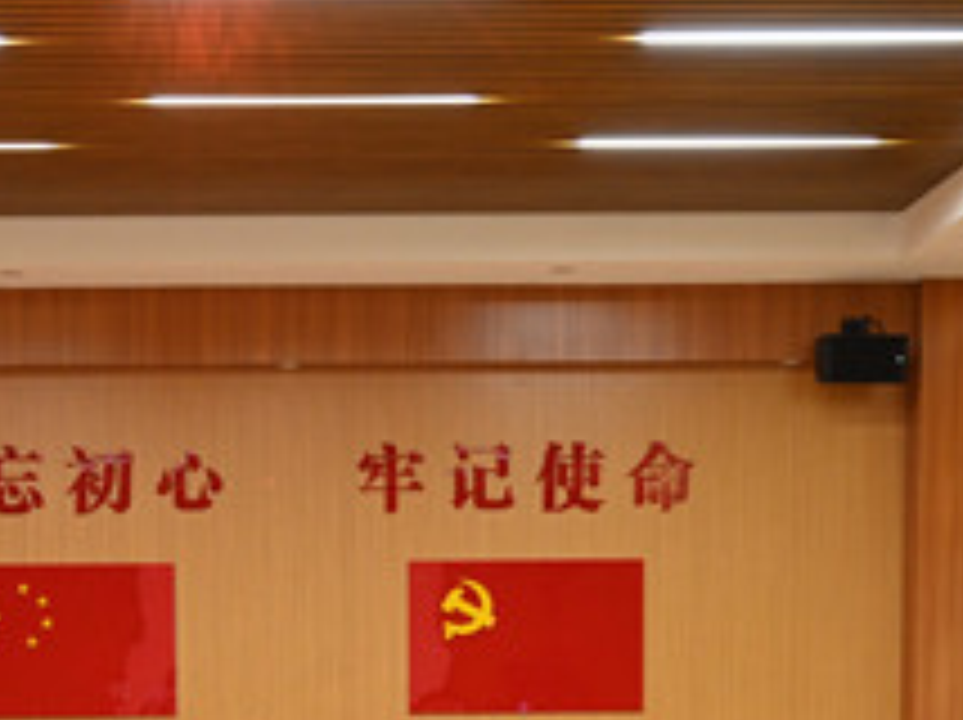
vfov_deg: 17.3
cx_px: 292
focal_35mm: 81
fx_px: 2251
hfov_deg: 24.0
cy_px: 873
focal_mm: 30
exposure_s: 1/40
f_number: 5.6
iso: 2000
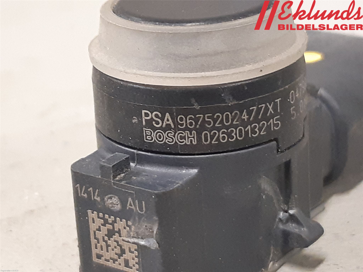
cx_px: 182
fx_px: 273
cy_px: 136
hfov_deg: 67.3
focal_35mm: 26
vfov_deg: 53.1
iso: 250
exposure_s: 1/33
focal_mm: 3.93
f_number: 1.7
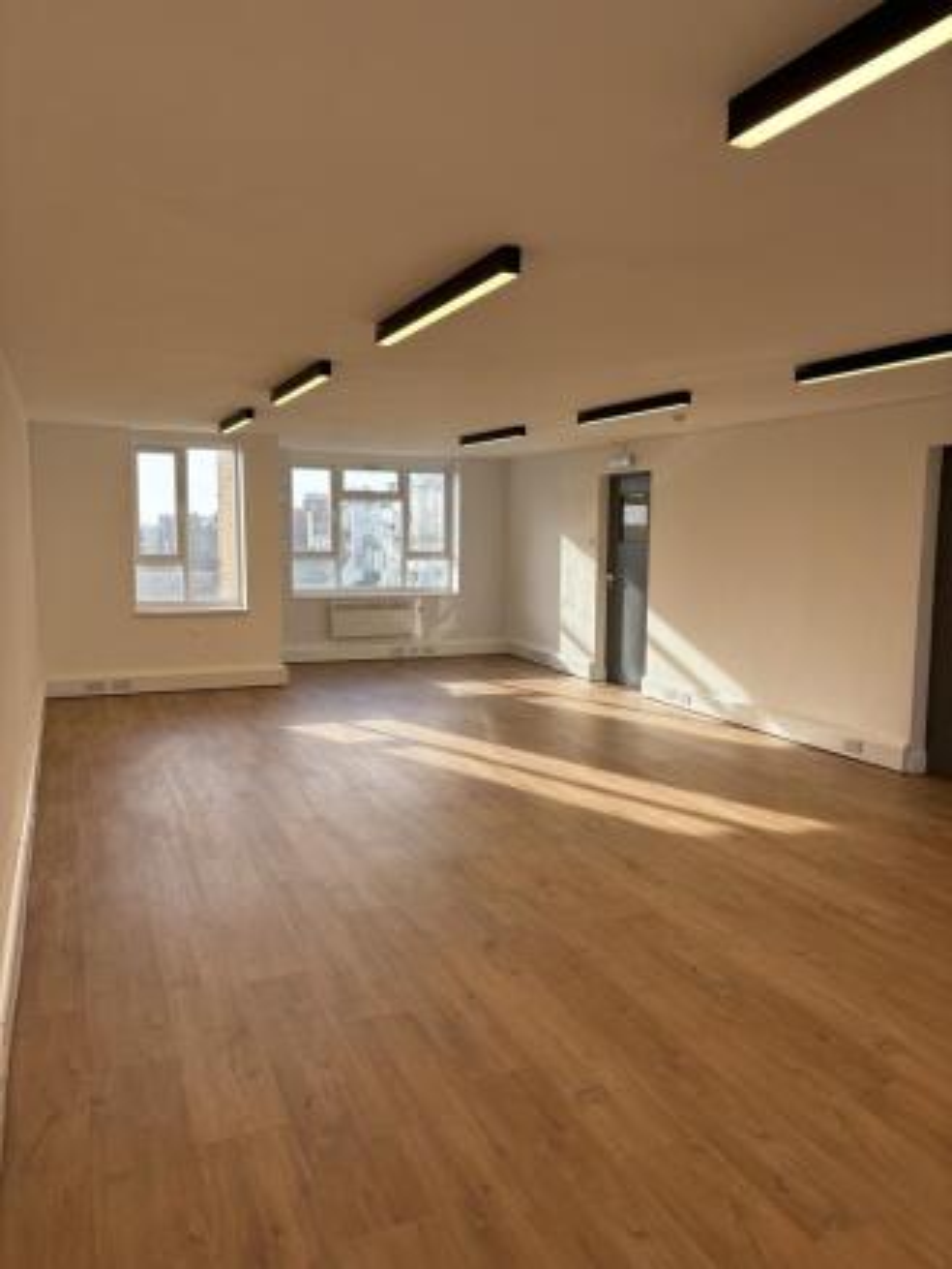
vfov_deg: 67.3
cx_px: 476
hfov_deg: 53.1
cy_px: 634
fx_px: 953
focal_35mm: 26
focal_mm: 5.96
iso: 50
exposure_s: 1/456
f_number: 1.6
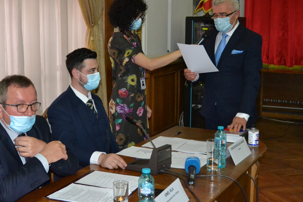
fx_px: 505
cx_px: 117
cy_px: 79
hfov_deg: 33.3
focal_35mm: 60
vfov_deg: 22.6
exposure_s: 1/60
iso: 3200
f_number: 4.8
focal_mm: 32
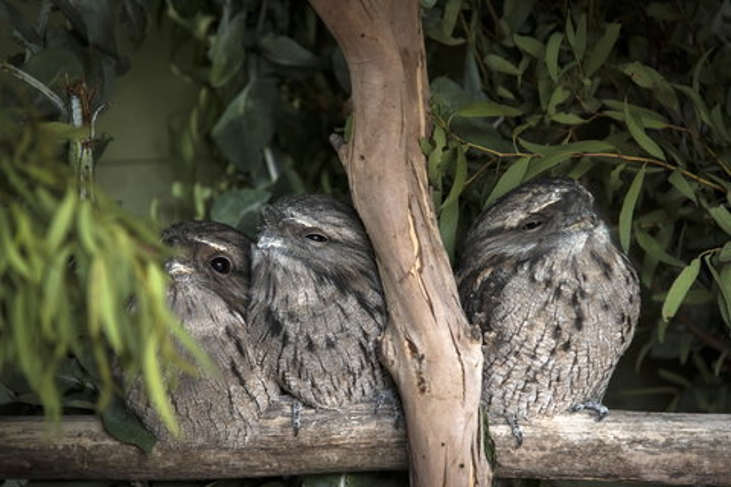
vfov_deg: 11.4
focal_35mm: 120
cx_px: 366
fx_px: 2436
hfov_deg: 17.1
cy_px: 244
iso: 1000
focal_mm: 120
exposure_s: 1/30
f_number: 4
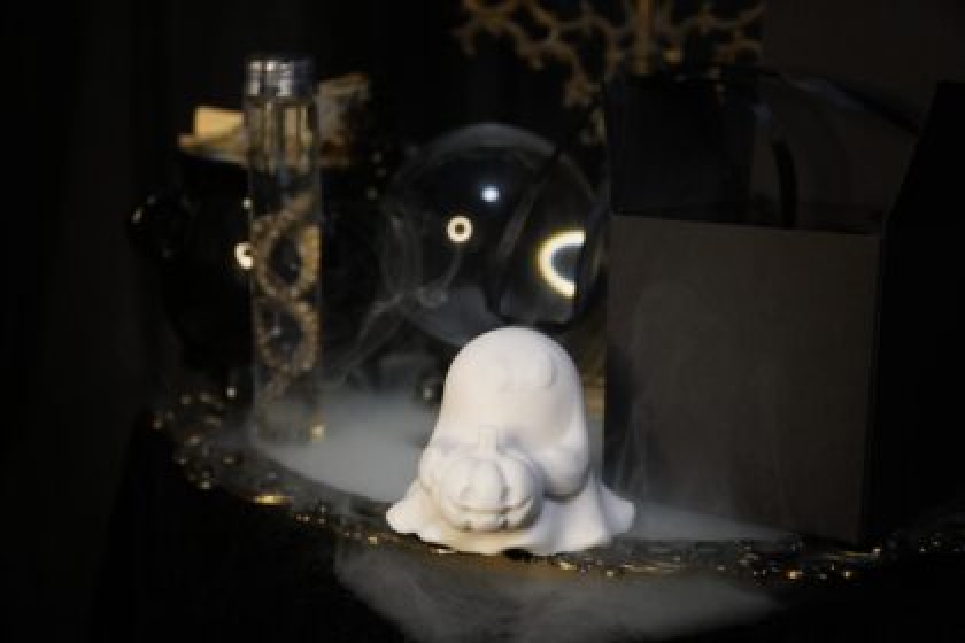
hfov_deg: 42.3
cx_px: 482
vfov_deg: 28.9
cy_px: 322
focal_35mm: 46
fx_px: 1246
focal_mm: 31
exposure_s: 1/60
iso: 3200
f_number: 4
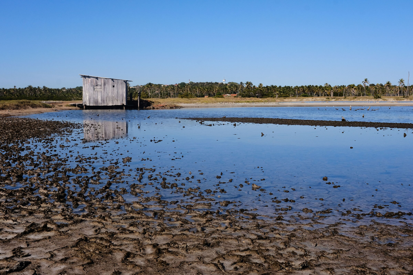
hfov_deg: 47.4
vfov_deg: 32.6
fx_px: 470
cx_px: 206
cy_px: 138
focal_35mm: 41
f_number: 13
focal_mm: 27
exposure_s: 1/1000
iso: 800
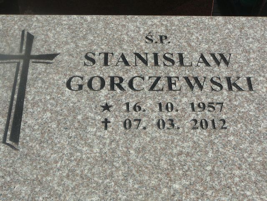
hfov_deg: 34.9
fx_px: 424
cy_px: 100
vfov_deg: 26.6
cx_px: 134
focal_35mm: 55
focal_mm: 8.2
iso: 80
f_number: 5.6
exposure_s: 1/400
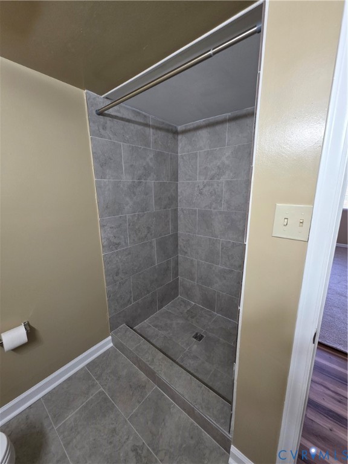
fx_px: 174
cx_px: 174
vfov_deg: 106.2
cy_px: 232
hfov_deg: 89.9
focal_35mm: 13
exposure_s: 1/120
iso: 250
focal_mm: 2.2
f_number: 1.9
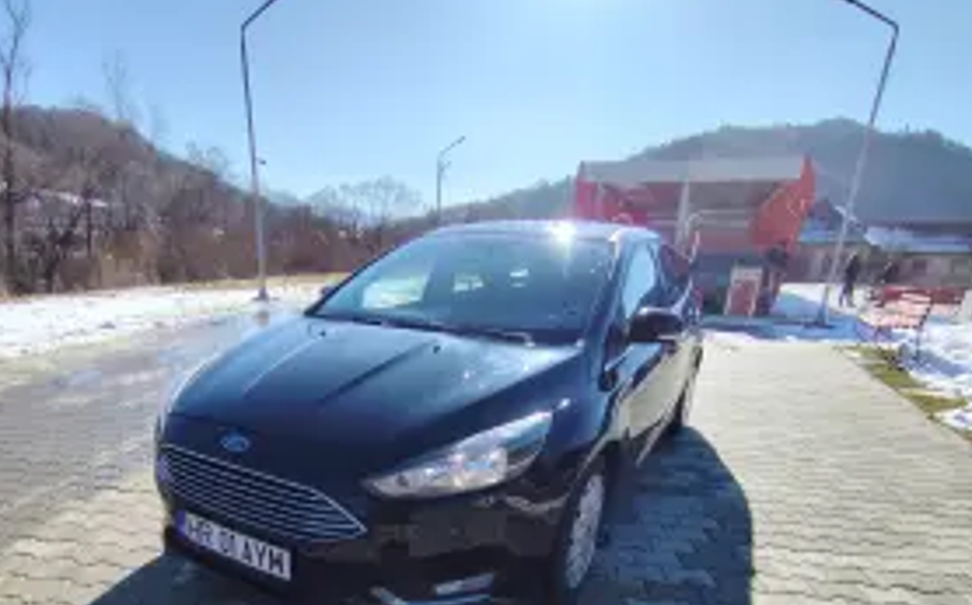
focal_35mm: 22
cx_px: 423
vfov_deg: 52.6
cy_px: 451
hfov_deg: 79.3
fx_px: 582
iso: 50
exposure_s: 1/2419
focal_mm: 1.65
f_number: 2.2
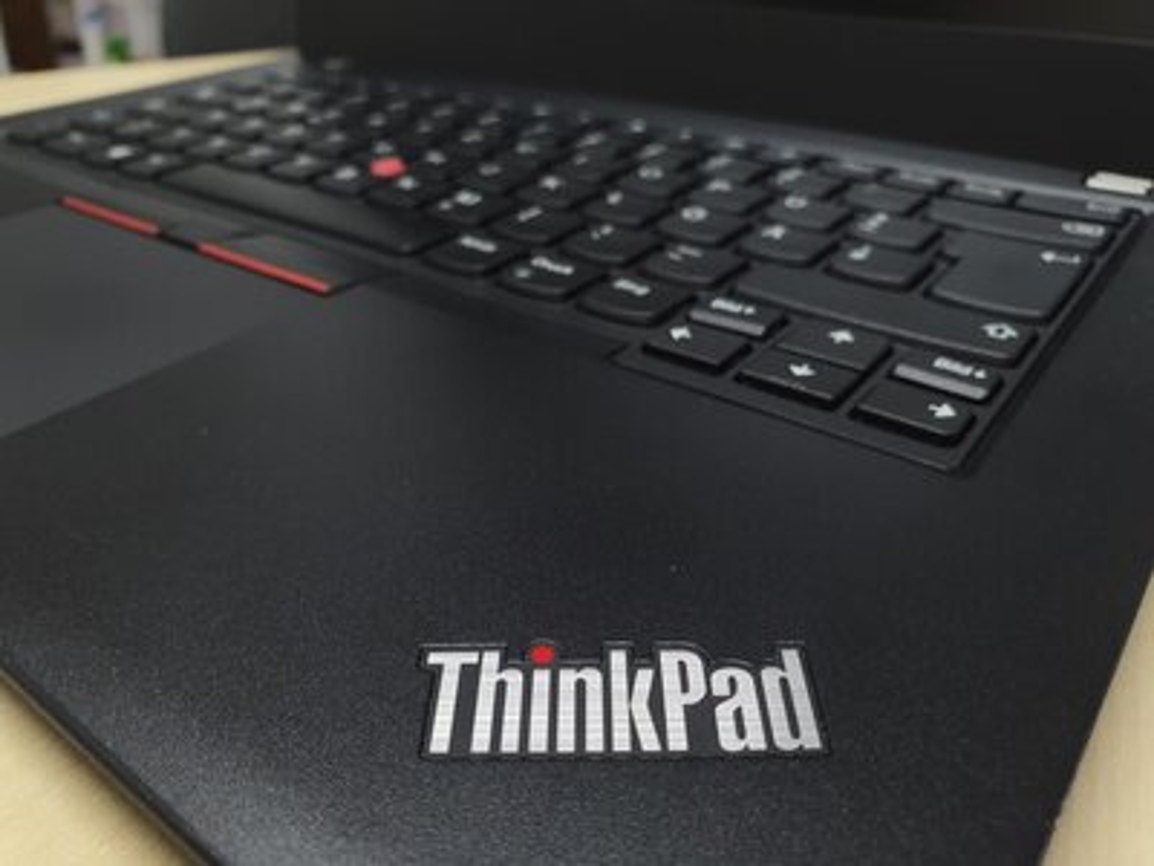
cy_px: 433
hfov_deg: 67.3
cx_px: 577
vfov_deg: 53.1
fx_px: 867
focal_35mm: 26
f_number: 2.4
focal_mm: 4.3
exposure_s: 1/50
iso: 320
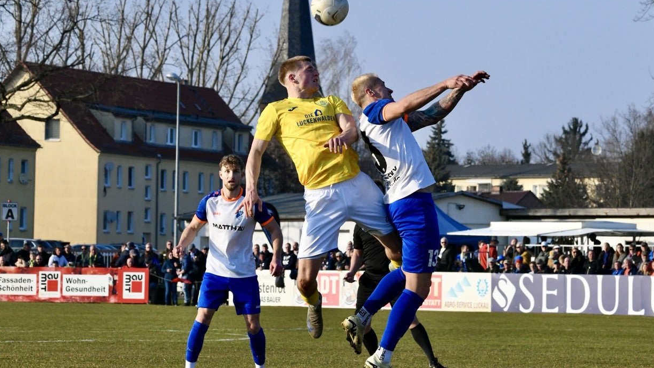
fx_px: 3121
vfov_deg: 6.7
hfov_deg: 12.0
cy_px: 186
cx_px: 337
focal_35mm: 180
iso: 2500
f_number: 13
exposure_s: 1/1600
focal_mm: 165
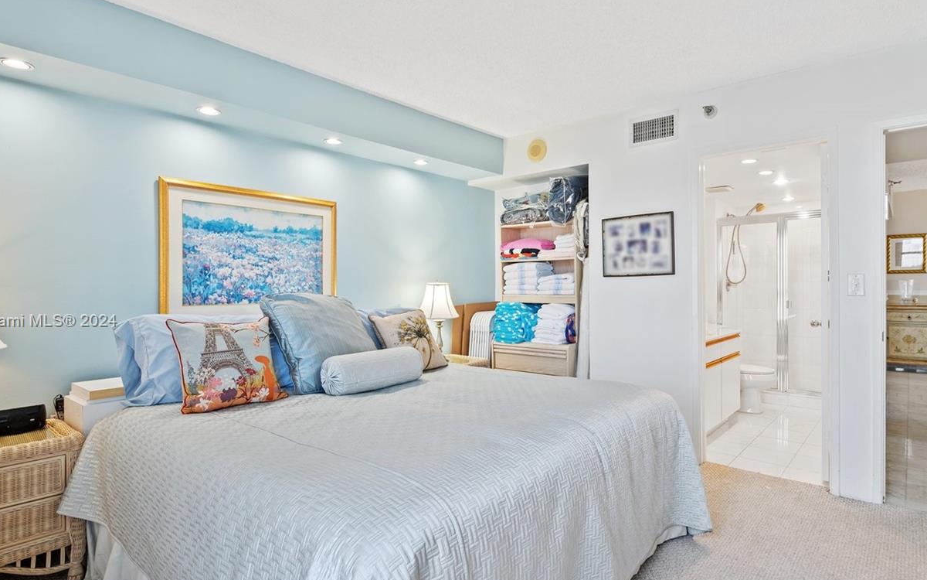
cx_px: 487
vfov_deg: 62.1
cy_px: 322
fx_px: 480
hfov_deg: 87.9
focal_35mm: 19
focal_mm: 14
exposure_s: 1/4
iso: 200
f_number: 8
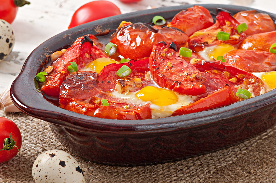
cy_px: 92
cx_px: 138
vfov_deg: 8.7
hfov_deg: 13.1
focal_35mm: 158
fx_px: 1206
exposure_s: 1/200
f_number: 13
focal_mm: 105
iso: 100
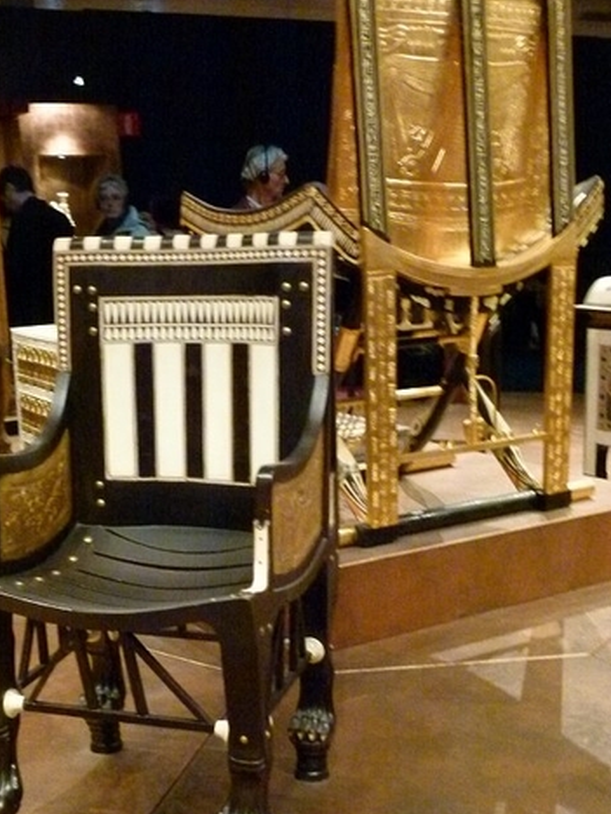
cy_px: 513
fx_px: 1177
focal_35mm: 50
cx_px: 230
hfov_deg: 29.0
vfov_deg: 37.9
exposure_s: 1/15
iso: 800
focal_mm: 7
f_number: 3.1
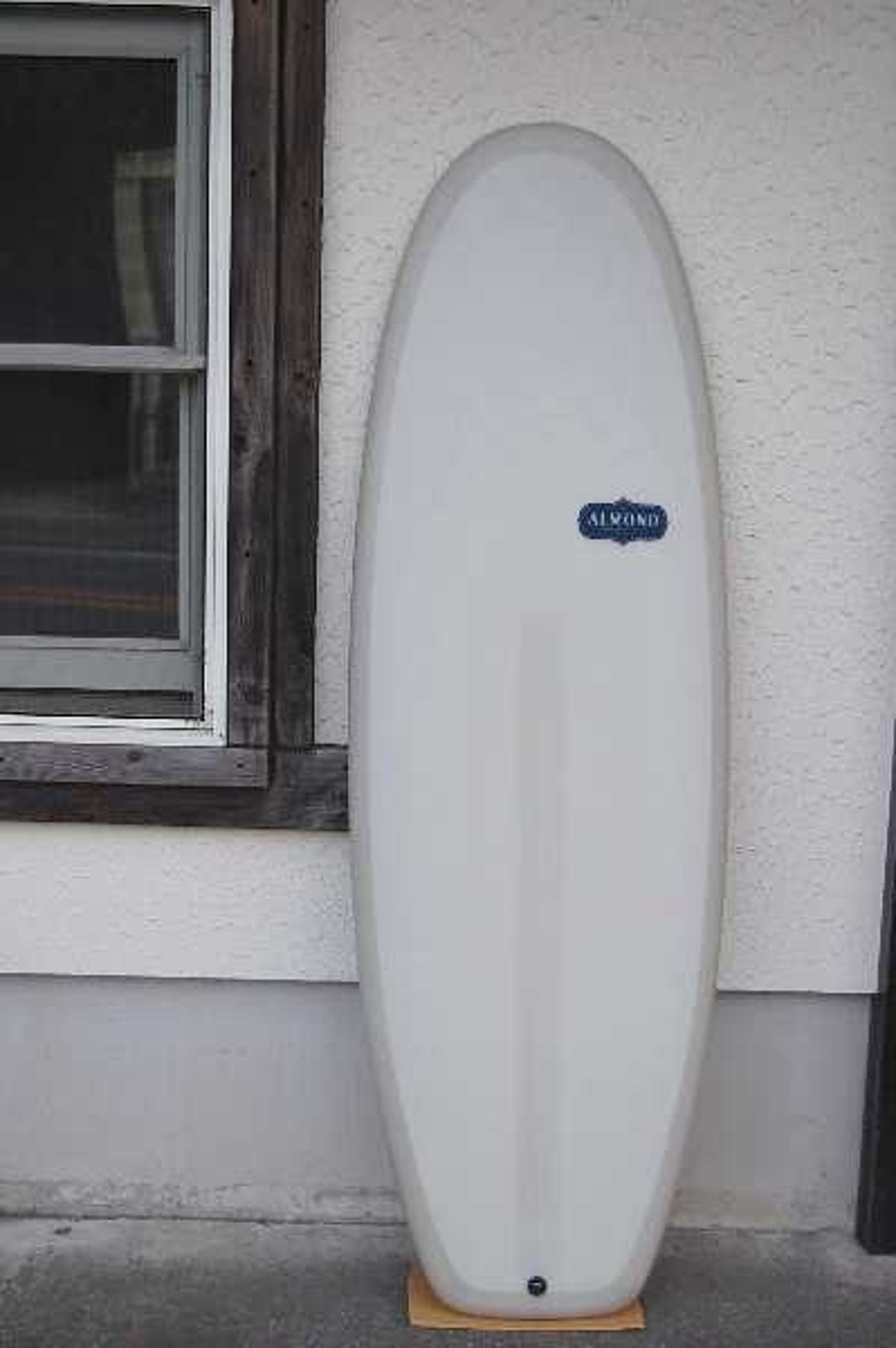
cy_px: 674
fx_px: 2132
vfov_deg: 35.1
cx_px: 448
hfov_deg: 23.7
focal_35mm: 57
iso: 400
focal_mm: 38
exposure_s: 1/100
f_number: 5
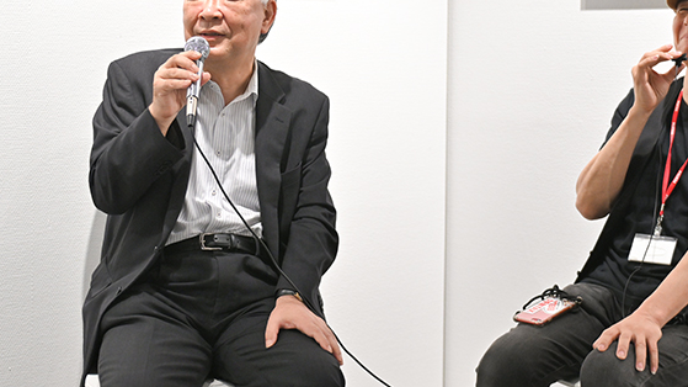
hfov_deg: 42.5
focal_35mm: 48
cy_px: 174
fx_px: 875
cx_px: 438
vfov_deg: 24.9
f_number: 2.8
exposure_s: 1/250
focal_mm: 32
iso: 1100
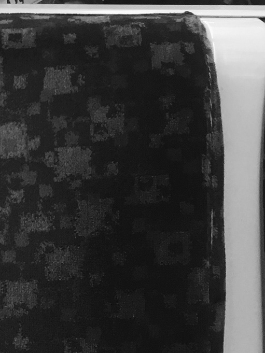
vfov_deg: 18.0
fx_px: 1112
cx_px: -79
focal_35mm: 109
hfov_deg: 13.1
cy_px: 100
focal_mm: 4.15
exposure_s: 1/33
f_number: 2.2
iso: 100
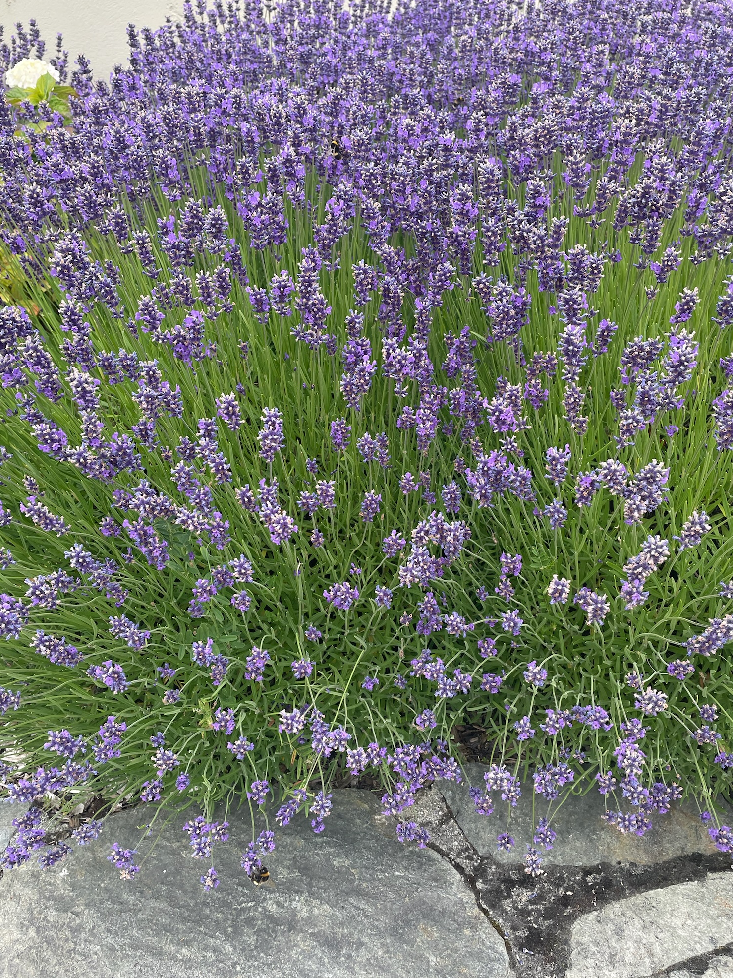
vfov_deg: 65.3
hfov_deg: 51.4
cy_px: 493
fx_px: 762
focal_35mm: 27
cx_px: 368
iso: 32
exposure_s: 1/275
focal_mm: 4.2
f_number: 1.6
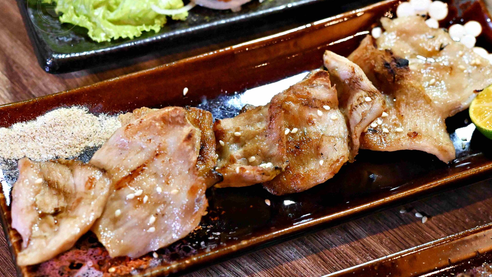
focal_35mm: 95
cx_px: 296
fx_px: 1239
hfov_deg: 22.4
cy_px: 152
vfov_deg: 12.7
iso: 8000
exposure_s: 1/320
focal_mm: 50
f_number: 3.5
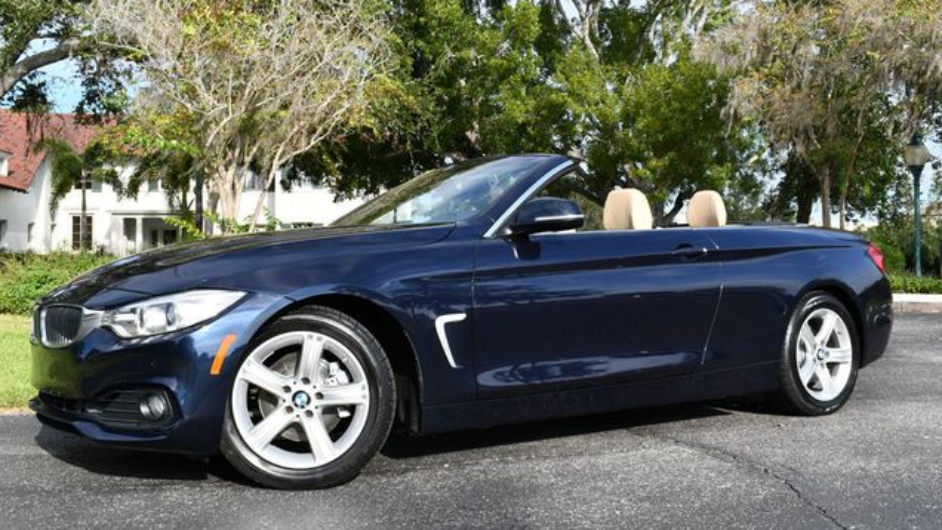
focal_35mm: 38
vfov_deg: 31.1
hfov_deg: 52.8
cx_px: 471
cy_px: 215
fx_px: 949
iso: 140
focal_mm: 18
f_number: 8
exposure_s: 1/250
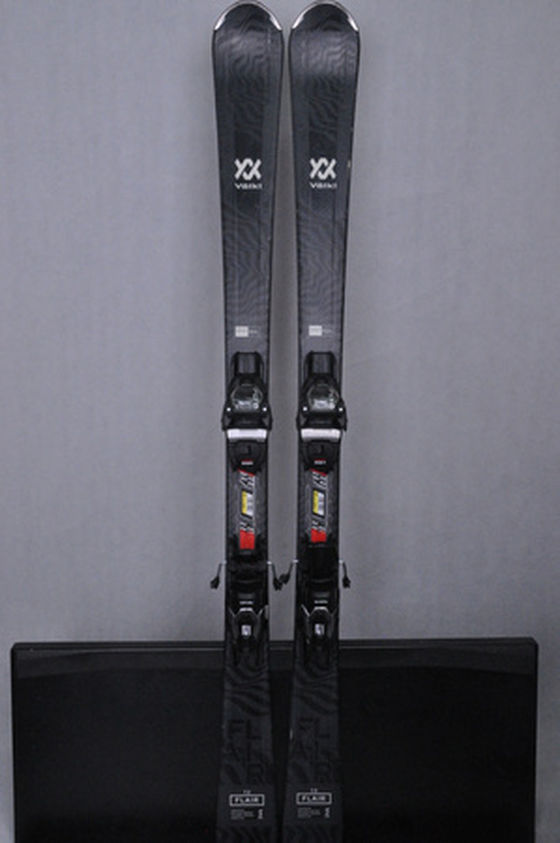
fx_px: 877
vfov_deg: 51.3
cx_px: 280
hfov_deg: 35.4
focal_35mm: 38
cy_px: 422
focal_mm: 25
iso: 3200
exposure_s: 1/125
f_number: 11
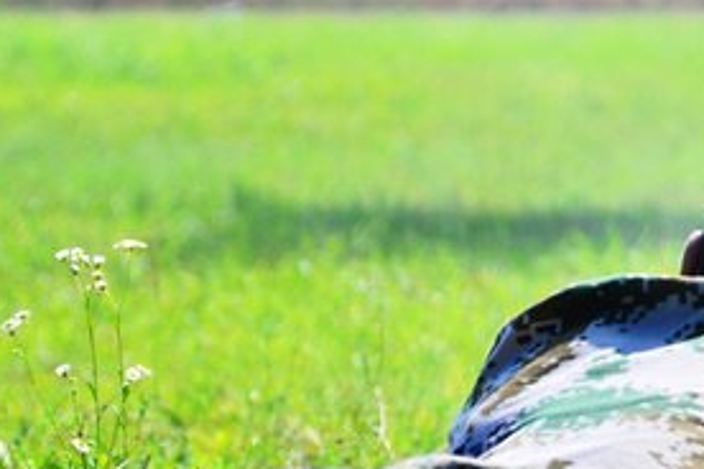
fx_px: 6689
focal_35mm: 342
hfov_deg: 6.0
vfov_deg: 4.0
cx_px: 610
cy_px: 181
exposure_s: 1/800
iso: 200
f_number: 5.6
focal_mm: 105
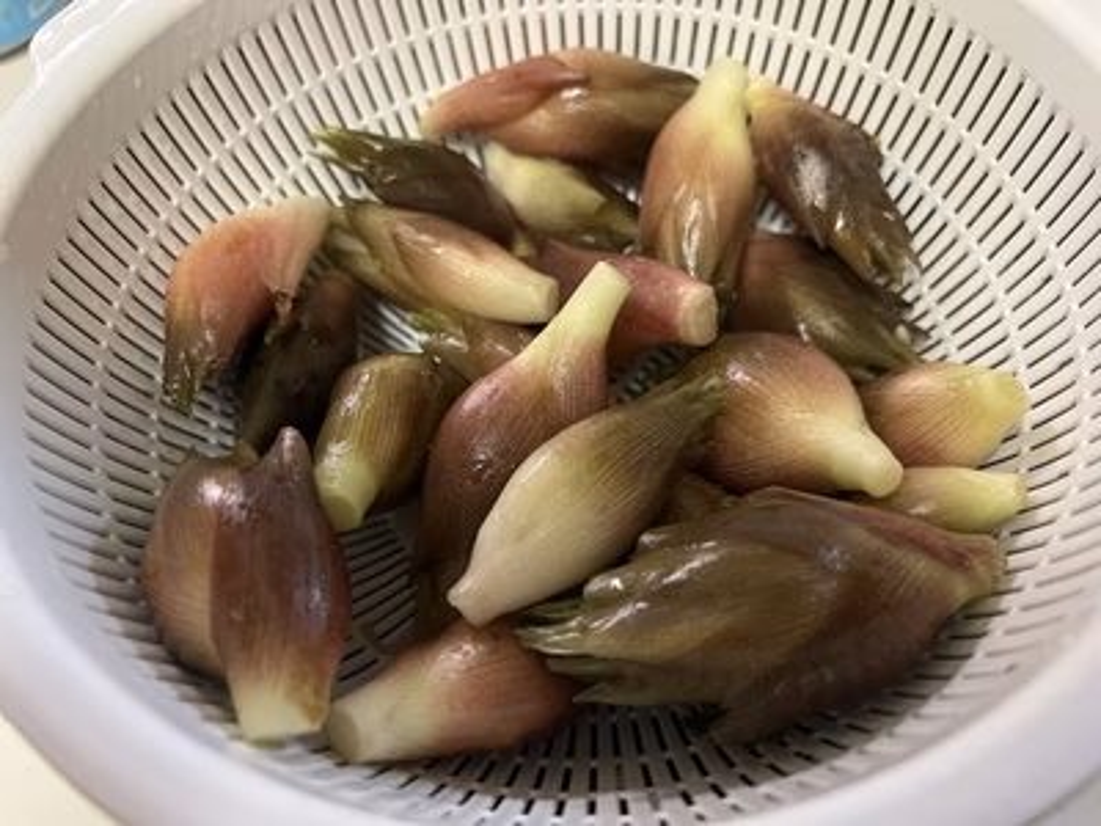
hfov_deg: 67.3
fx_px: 827
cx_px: 550
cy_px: 413
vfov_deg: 53.1
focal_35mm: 26
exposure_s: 1/39
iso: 640
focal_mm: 5.7
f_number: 1.5
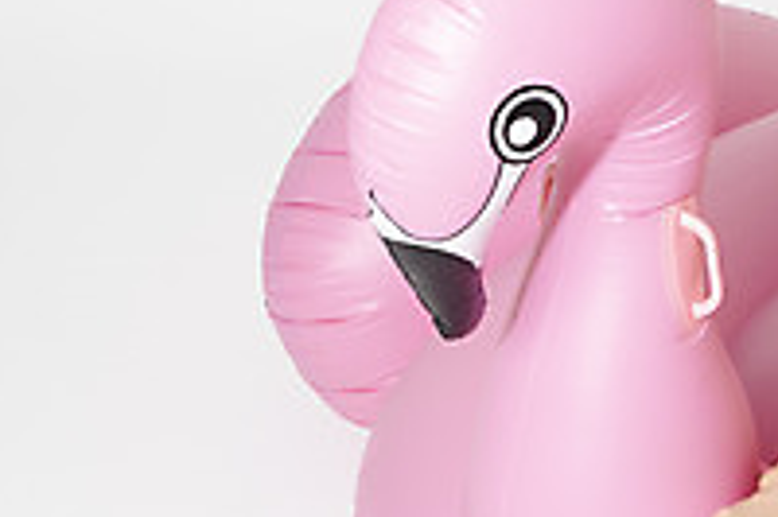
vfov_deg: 10.4
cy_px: 225
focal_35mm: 132
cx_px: 951
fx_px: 2850
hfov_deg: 15.0
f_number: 18
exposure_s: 1/125
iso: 100
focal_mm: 44
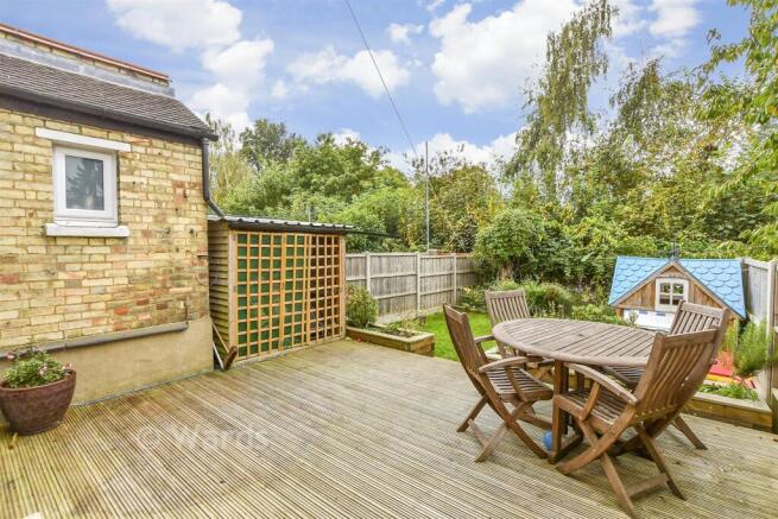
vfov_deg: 77.4
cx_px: 389
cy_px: 260
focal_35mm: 15
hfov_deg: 100.4
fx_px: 324
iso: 320
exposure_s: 1/160
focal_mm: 10
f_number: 8
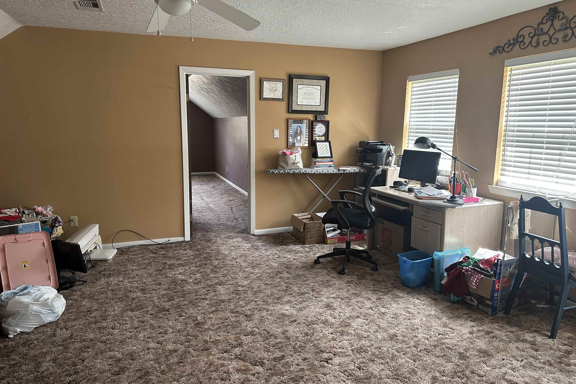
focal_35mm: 25
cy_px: 182
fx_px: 400
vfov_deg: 51.3
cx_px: 288
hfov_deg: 71.5
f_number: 1.78
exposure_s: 1/60
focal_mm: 6.86
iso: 250
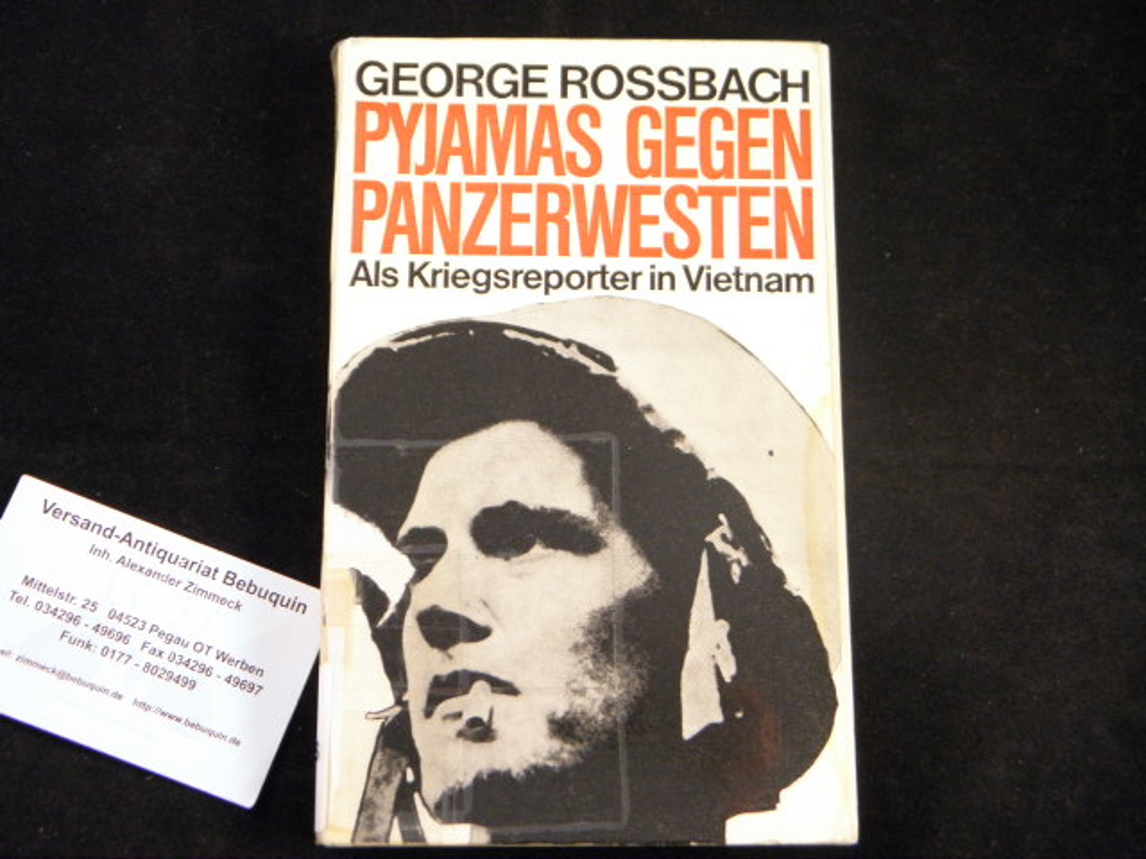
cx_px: 573
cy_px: 430
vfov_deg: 30.9
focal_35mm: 47
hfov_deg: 40.4
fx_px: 1556
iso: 320
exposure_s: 1/40
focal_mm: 8.6
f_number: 3.9
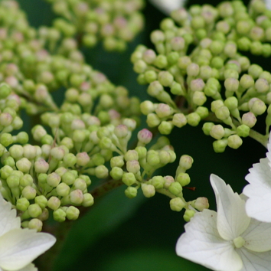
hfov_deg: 3.5
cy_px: 132
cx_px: 67
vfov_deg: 3.5
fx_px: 4404
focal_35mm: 497
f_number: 5.6
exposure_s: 1/250
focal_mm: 135
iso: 400
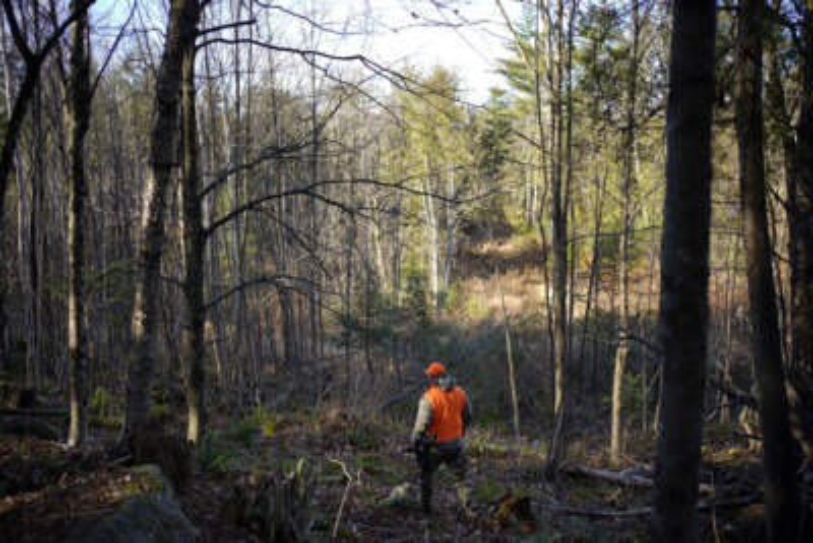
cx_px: 406
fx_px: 791
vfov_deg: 37.9
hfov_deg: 54.4
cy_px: 272
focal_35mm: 35
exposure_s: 1/320
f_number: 1.8
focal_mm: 35
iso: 50
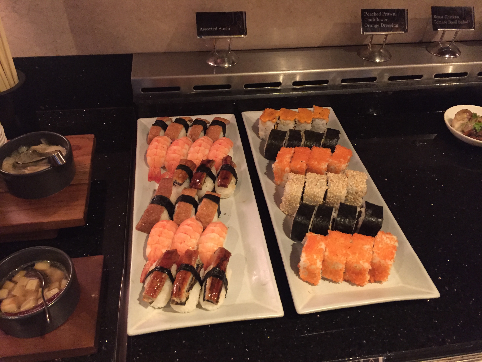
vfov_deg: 48.2
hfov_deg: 61.7
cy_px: 181
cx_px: 241
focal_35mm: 29
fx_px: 404
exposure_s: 1/17
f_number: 2.2
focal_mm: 4.15
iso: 320
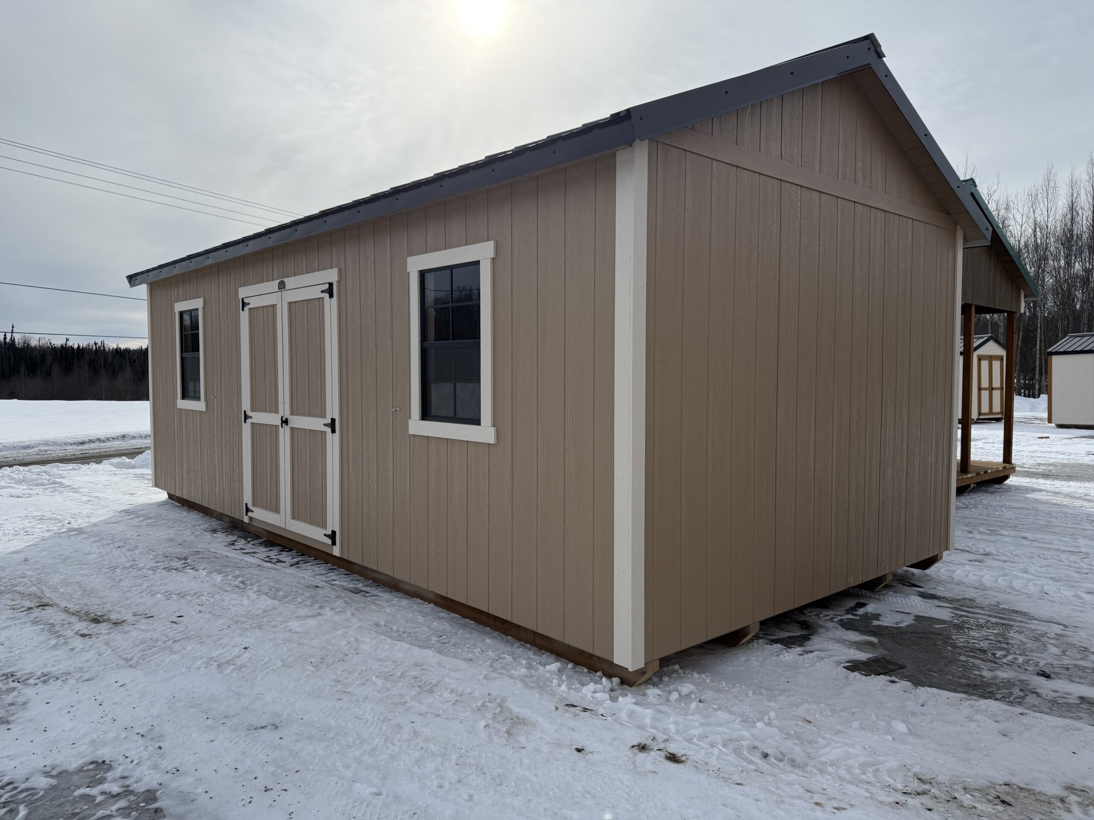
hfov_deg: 71.6
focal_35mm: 24
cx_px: 547
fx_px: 758
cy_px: 410
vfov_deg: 56.8
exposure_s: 1/10309
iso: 125
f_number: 1.78
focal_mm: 6.76
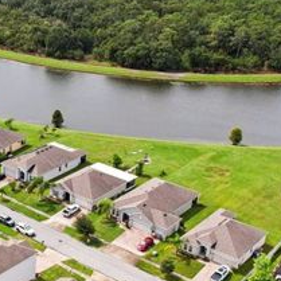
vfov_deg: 27.3
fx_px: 579
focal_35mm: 63
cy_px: 147
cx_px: -14
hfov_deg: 25.6
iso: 130
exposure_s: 1/2000
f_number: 2.8
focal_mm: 8.4
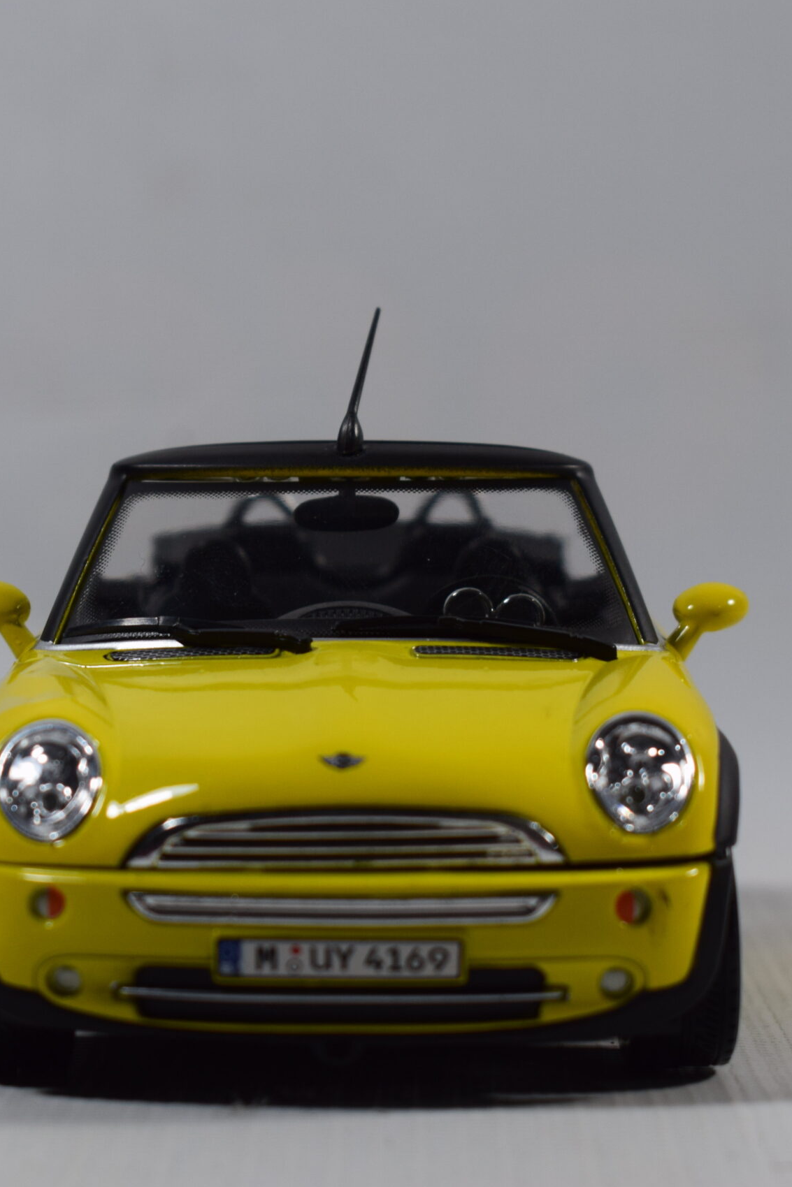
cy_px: 594
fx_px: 3728
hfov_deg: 12.1
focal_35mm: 113
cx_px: 344
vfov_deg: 18.1
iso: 400
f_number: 8
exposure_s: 1/60
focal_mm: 50
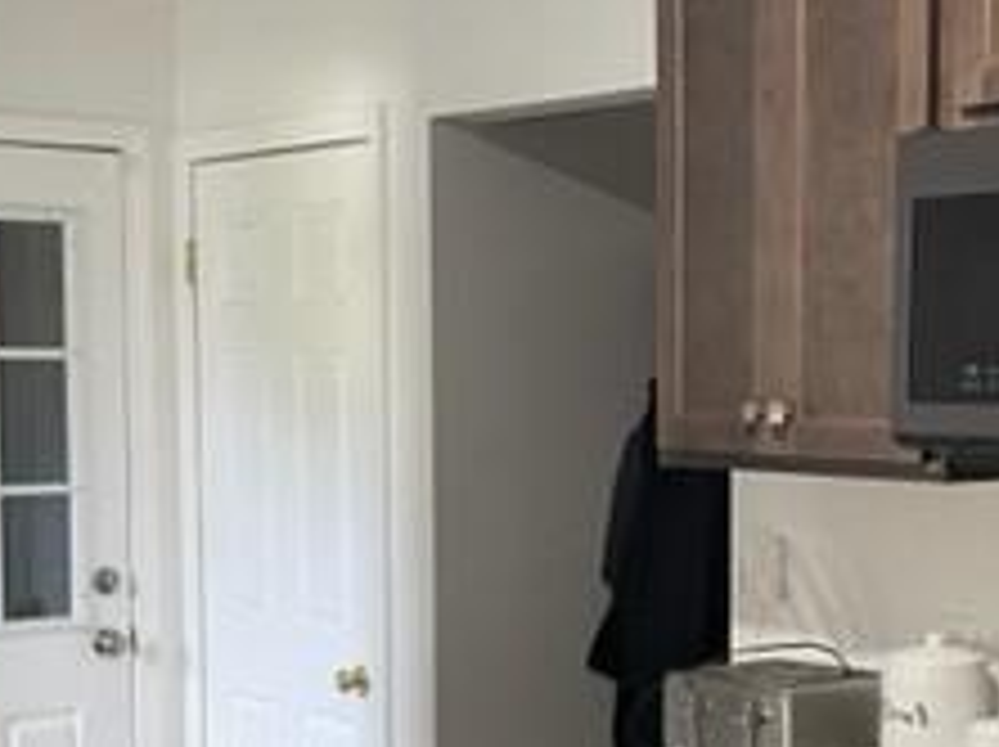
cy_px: 558
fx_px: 2162
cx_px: 724
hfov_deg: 25.8
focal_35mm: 75
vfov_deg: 19.5
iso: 160
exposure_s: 1/43
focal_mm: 5.1
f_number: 1.6
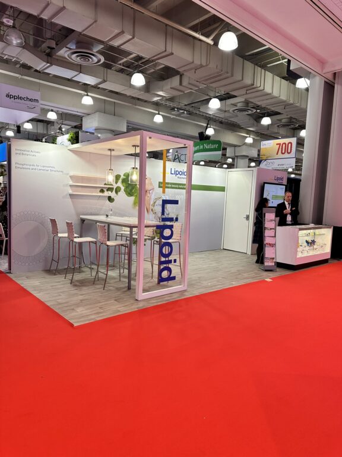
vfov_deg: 71.6
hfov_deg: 56.8
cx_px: 171
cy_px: 228
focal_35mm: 24
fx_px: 316
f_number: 1.78
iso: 160
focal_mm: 6.86
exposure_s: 1/120
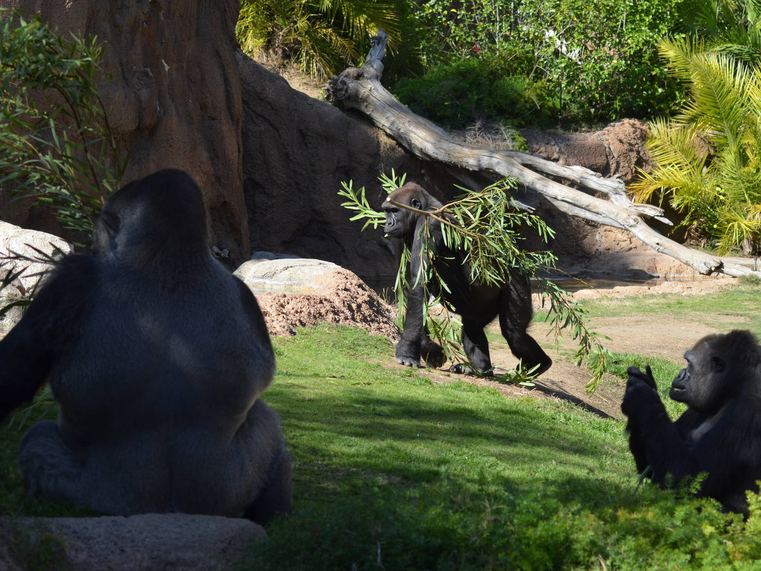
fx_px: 2528
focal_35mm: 115
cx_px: 343
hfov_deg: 17.1
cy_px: 286
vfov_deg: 12.9
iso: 220
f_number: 5.6
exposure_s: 1/500
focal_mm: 70
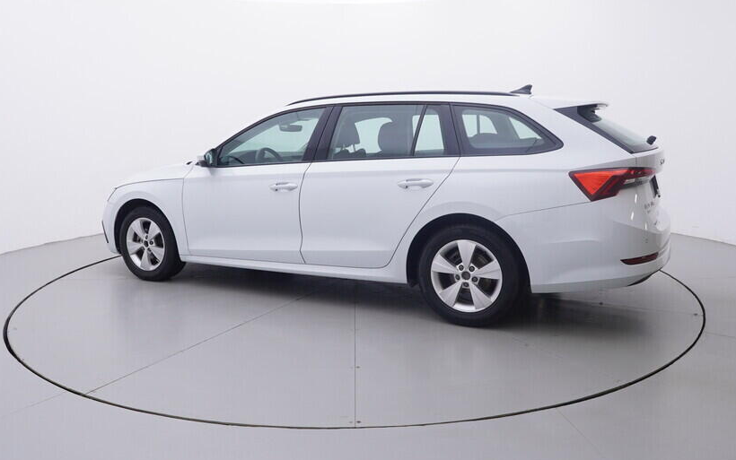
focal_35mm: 29
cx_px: 355
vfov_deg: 43.6
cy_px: 198
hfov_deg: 65.3
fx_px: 575
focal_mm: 15
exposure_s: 1/80
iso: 200
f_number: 5
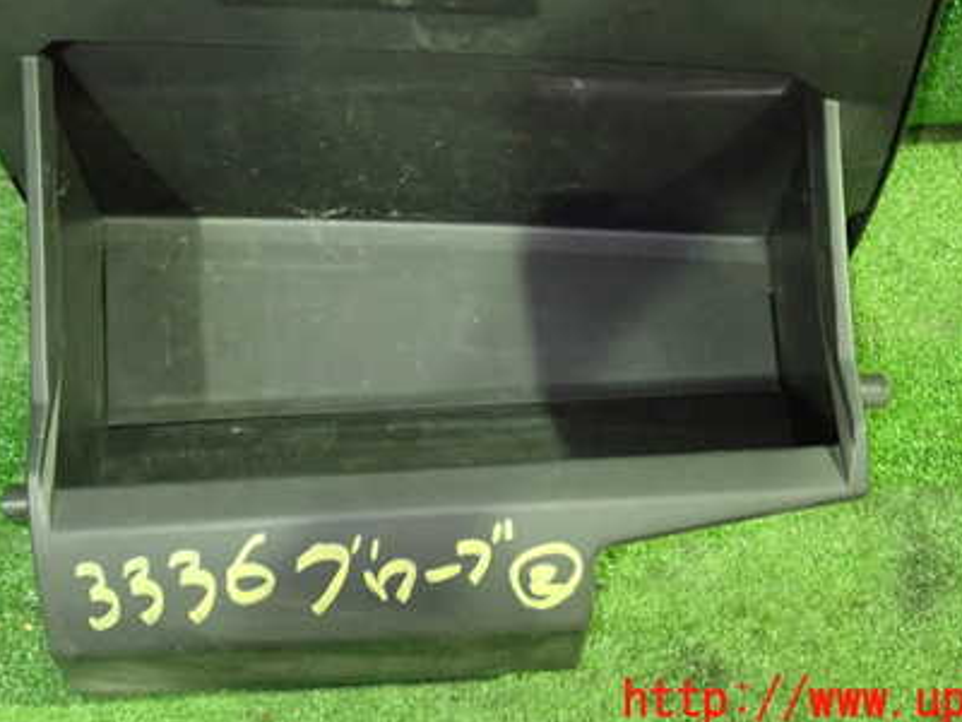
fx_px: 1251
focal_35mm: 45
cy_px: 190
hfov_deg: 42.0
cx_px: 445
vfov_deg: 31.7
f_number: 2.3
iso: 800
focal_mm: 5.4
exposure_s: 1/15
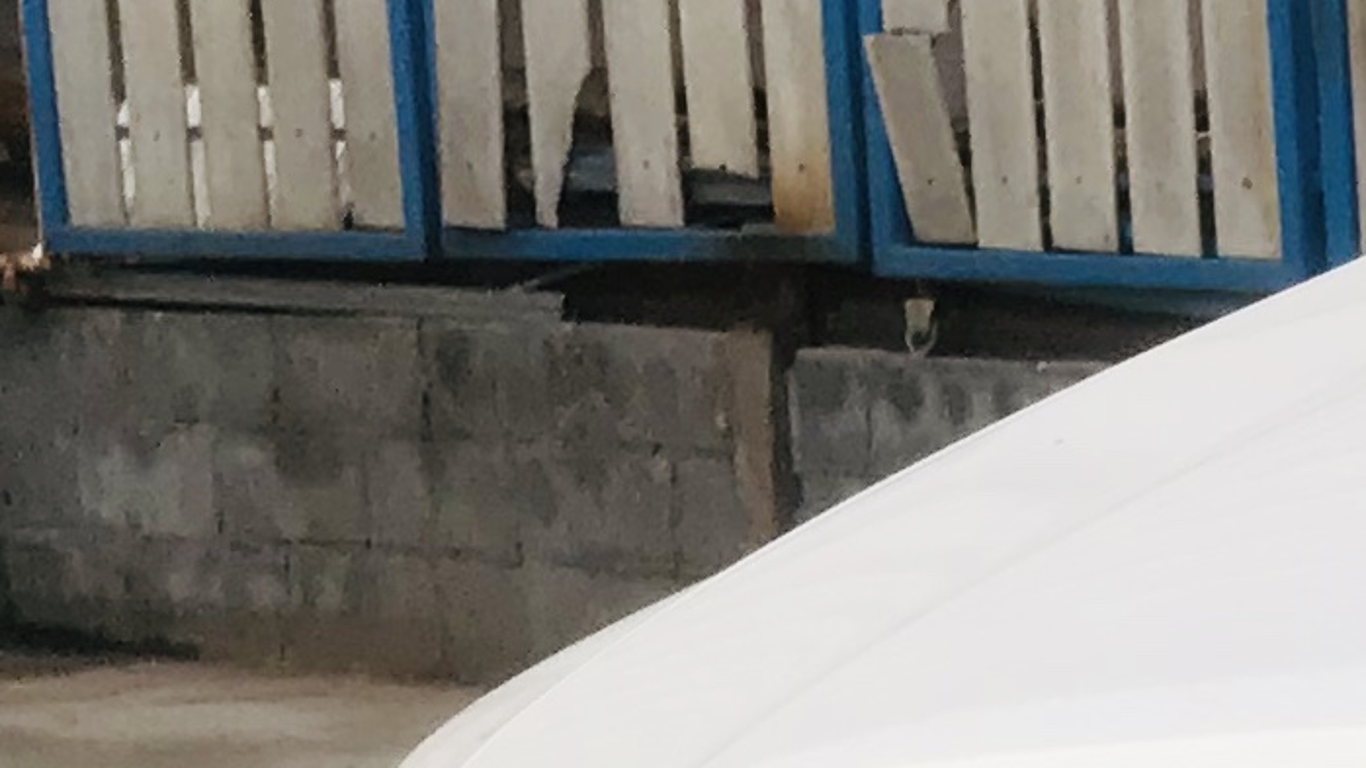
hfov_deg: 11.3
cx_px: 2482
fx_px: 6374
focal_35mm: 176
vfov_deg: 6.6
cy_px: 1628
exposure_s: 1/110
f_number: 1.8
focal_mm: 3.99
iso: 20
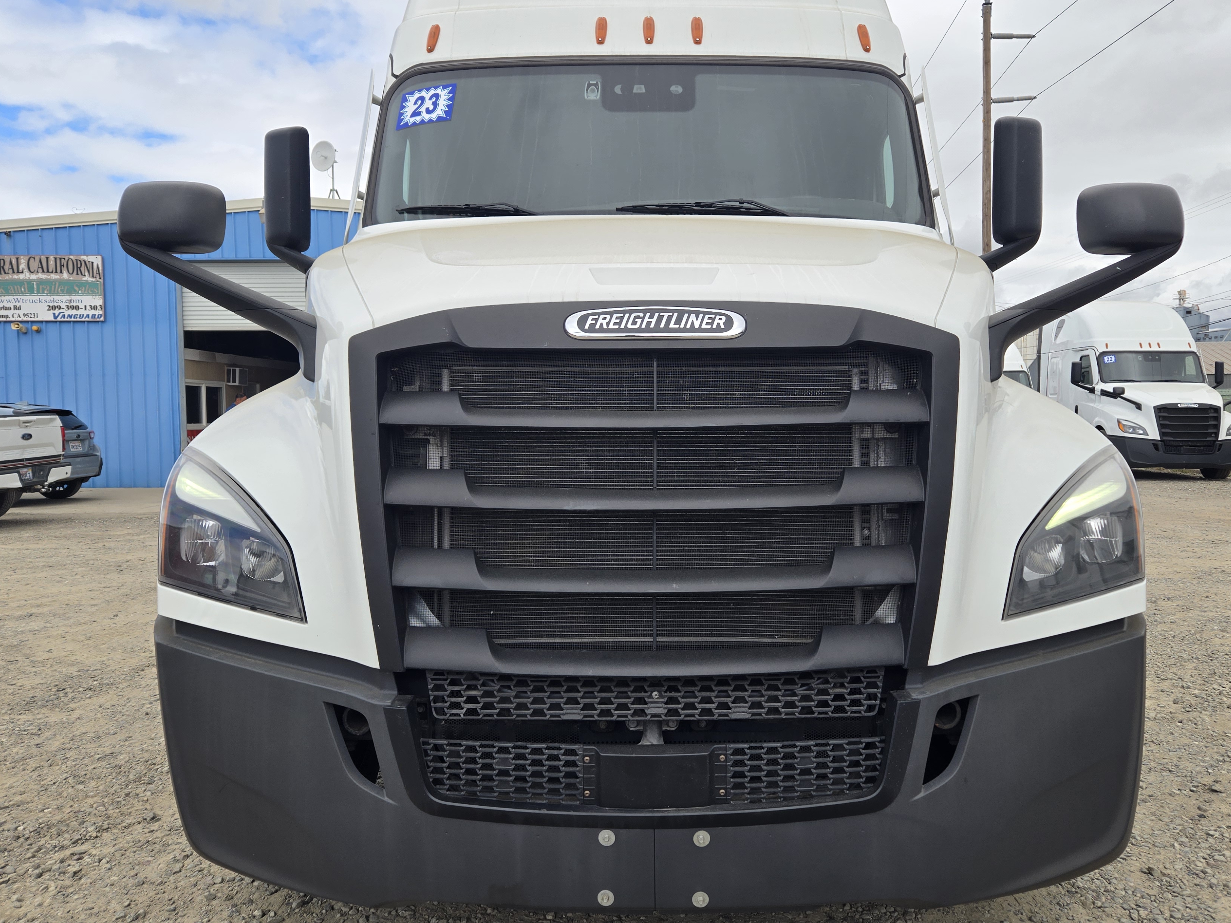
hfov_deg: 63.4
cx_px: 644
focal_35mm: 28
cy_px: 464
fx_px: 996
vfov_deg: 49.7
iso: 25
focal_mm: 5.4
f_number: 1.8
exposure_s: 1/1186
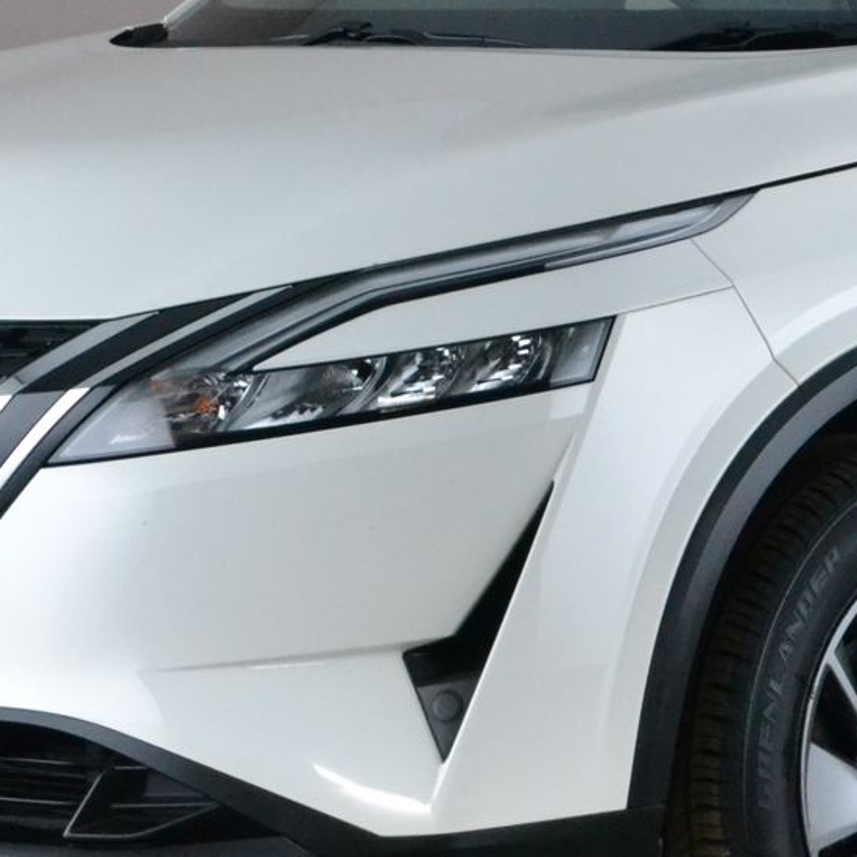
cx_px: 930
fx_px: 6386
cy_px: 250
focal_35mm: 228
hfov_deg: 7.6
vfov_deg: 7.7
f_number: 11
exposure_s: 1/50
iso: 2500
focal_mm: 48
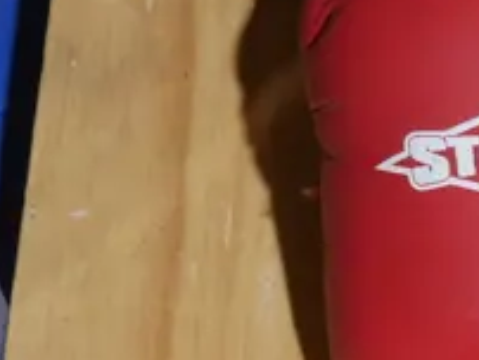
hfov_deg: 10.8
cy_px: 439
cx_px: 856
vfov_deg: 8.5
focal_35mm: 172
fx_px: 2383
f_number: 4
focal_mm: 17
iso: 500
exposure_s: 1/60
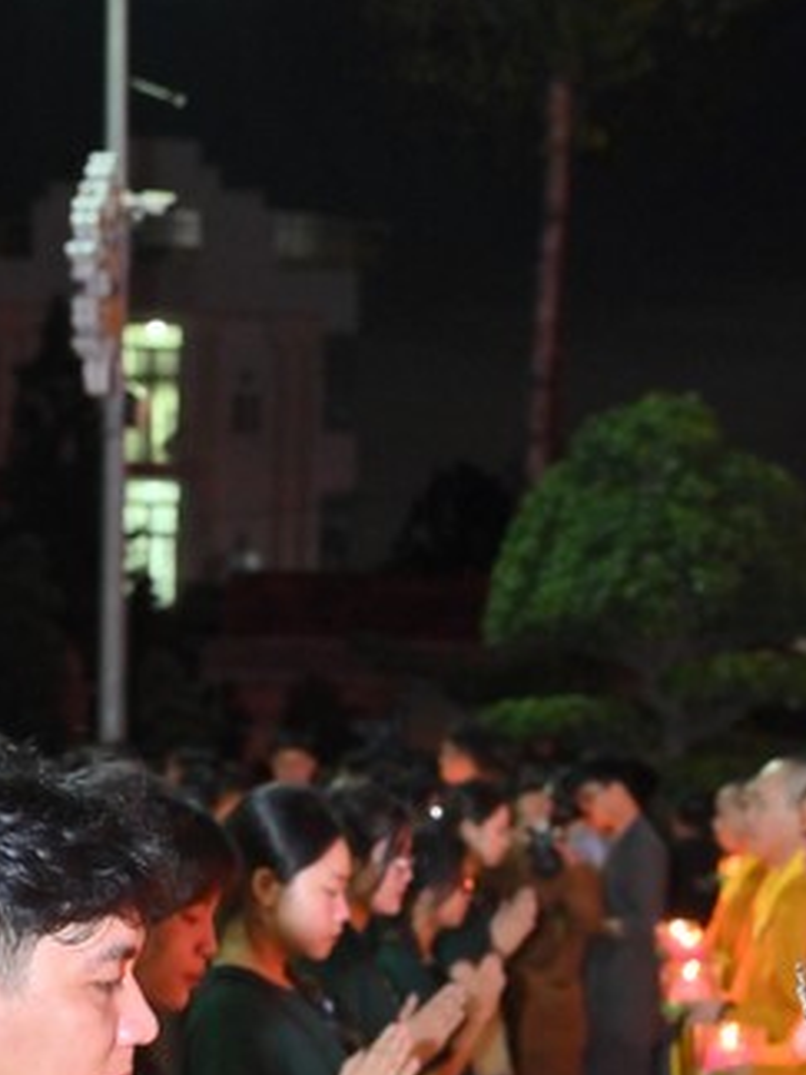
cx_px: 464
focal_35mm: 77
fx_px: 2390
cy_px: 1055
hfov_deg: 19.1
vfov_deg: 24.3
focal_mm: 40
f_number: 4.5
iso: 3200
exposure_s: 1/40
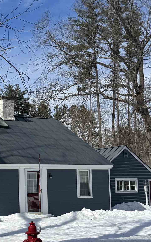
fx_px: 448
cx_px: 11
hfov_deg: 18.8
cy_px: 168
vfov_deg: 29.9
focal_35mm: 68
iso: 80
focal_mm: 6.76
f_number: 1.78
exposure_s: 1/7092
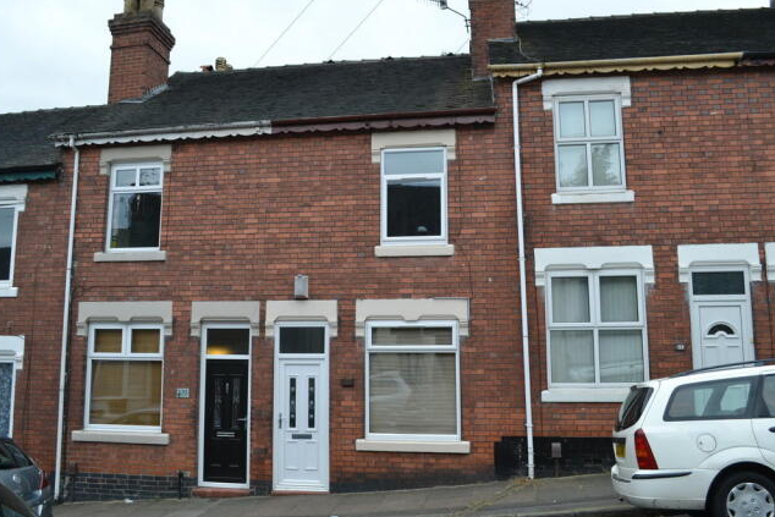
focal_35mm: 31
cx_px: 386
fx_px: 667
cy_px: 255
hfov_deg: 60.3
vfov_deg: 42.3
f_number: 5.6
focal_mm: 20
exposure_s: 1/125
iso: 125
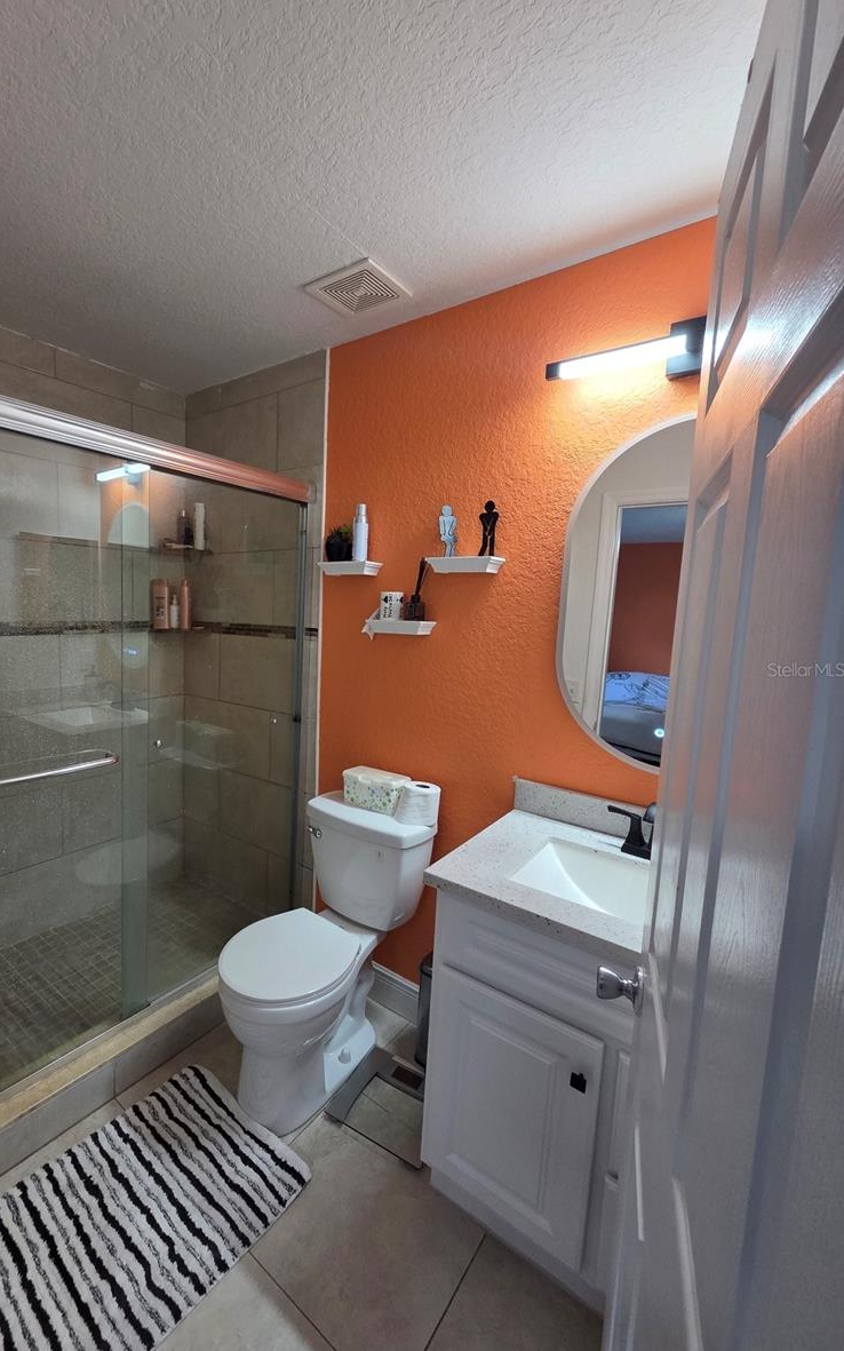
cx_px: 334
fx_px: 515
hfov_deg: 77.7
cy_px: 669
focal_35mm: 14
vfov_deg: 105.3
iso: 200
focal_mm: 2.2
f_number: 2.2
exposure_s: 1/60
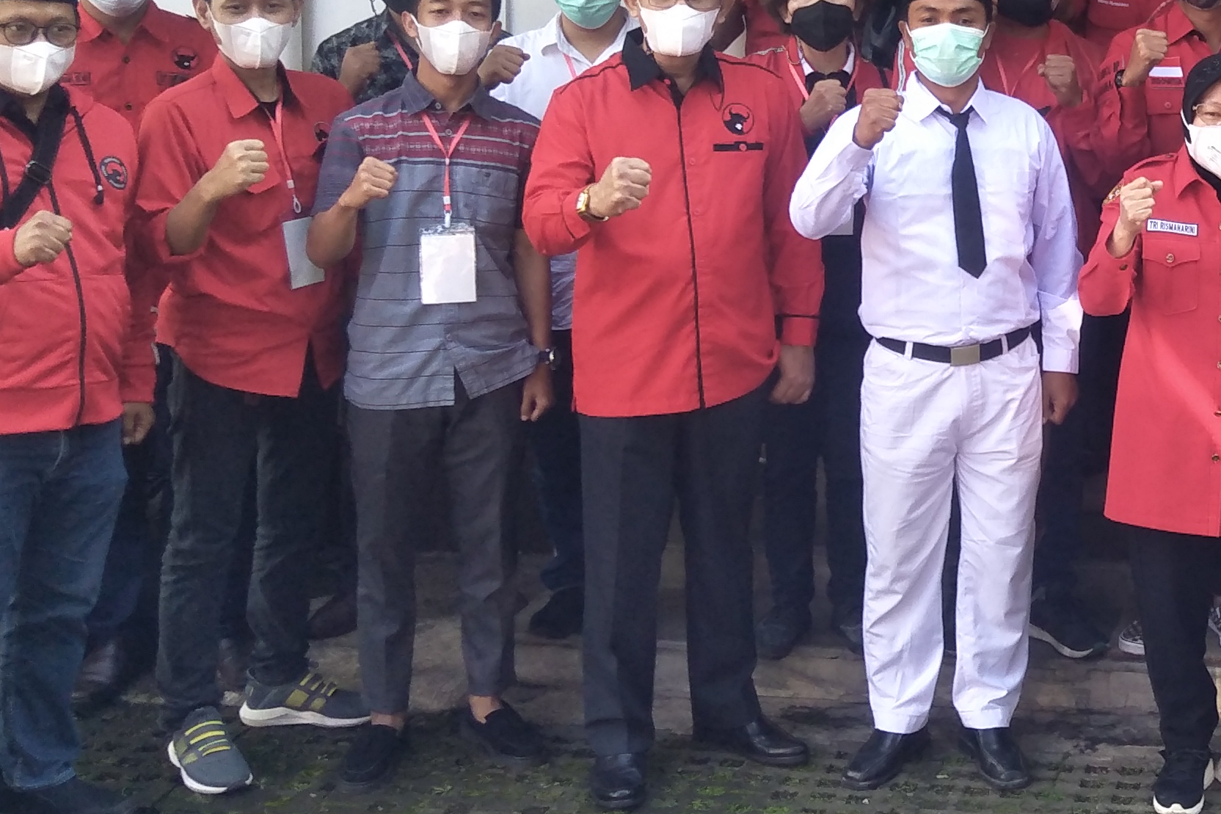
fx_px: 1763
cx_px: 1269
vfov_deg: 25.6
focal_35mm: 52
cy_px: 189
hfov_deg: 34.2
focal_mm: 3.46
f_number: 2.2
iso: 50
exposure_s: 1/100
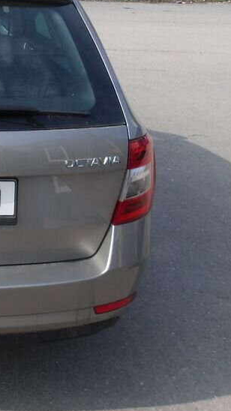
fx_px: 599
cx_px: -95
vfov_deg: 37.7
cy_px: 170
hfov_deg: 19.5
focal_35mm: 55
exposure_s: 1/880
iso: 100
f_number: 3
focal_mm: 4.9
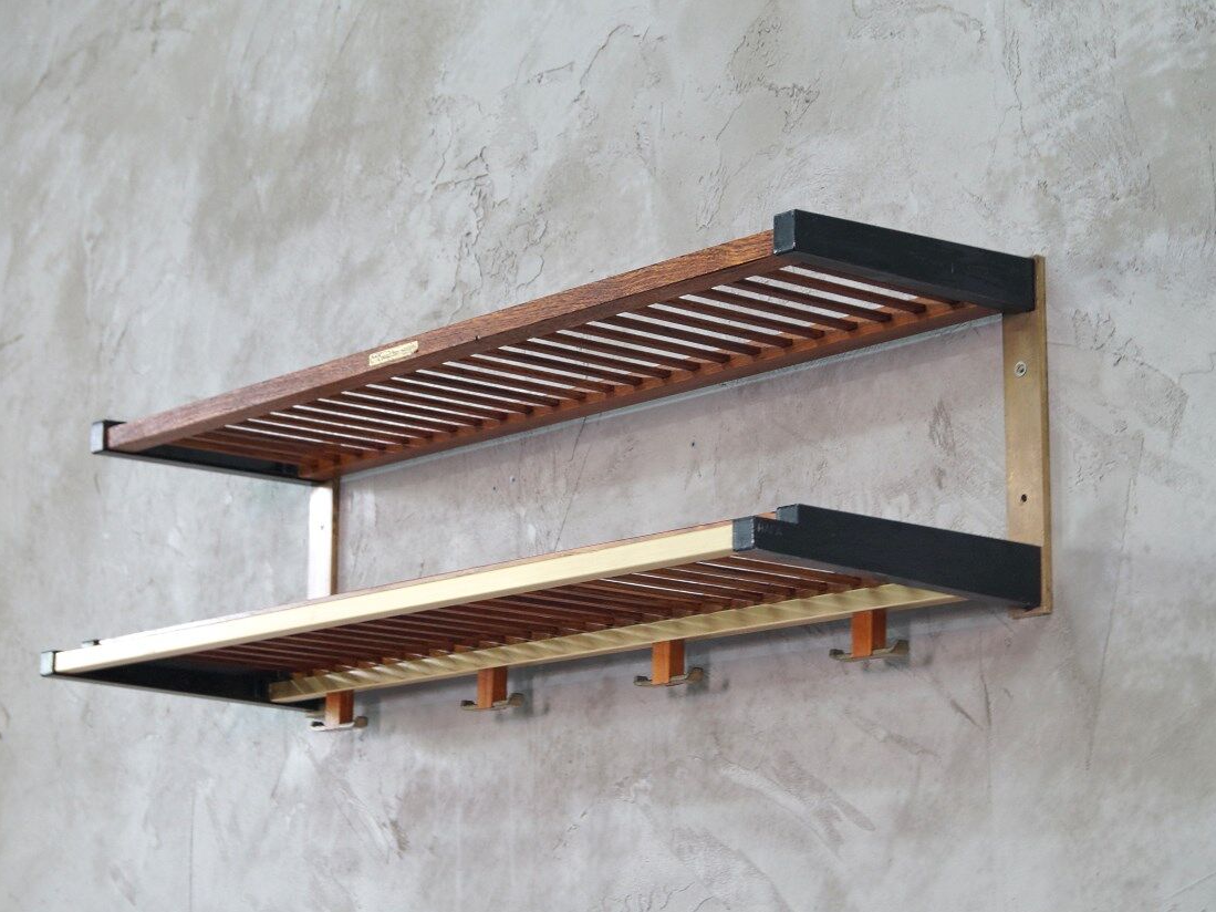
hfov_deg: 23.8
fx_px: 2880
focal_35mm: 82
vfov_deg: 18.0
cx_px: 599
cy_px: 459
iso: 400
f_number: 7.1
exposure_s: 1/13
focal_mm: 50
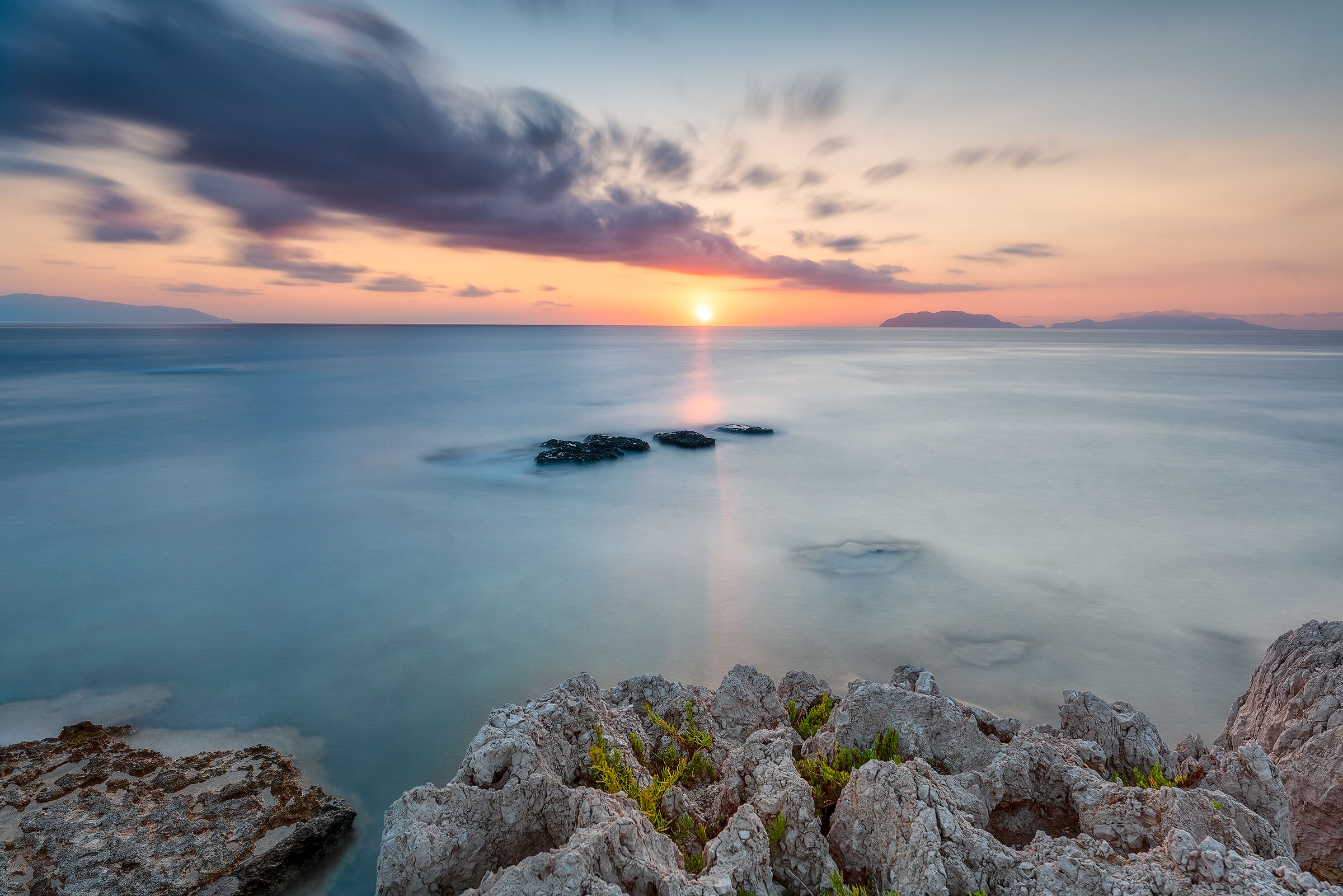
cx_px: 672
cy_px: 448
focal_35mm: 20
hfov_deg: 85.1
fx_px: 731
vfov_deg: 63.0
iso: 100
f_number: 8
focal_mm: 19.6
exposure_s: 172
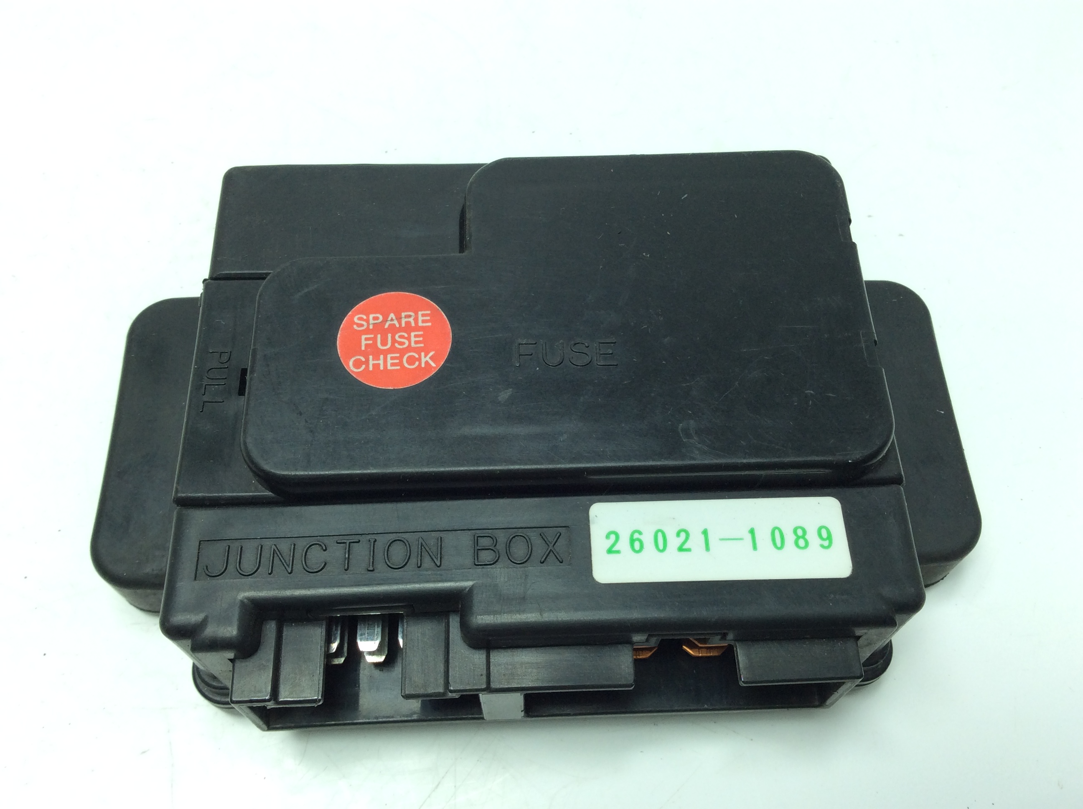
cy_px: 404
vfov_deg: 44.1
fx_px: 1000
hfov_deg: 56.9
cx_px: 542
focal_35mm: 32
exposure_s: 1/224
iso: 32
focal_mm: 3.3
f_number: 2.4
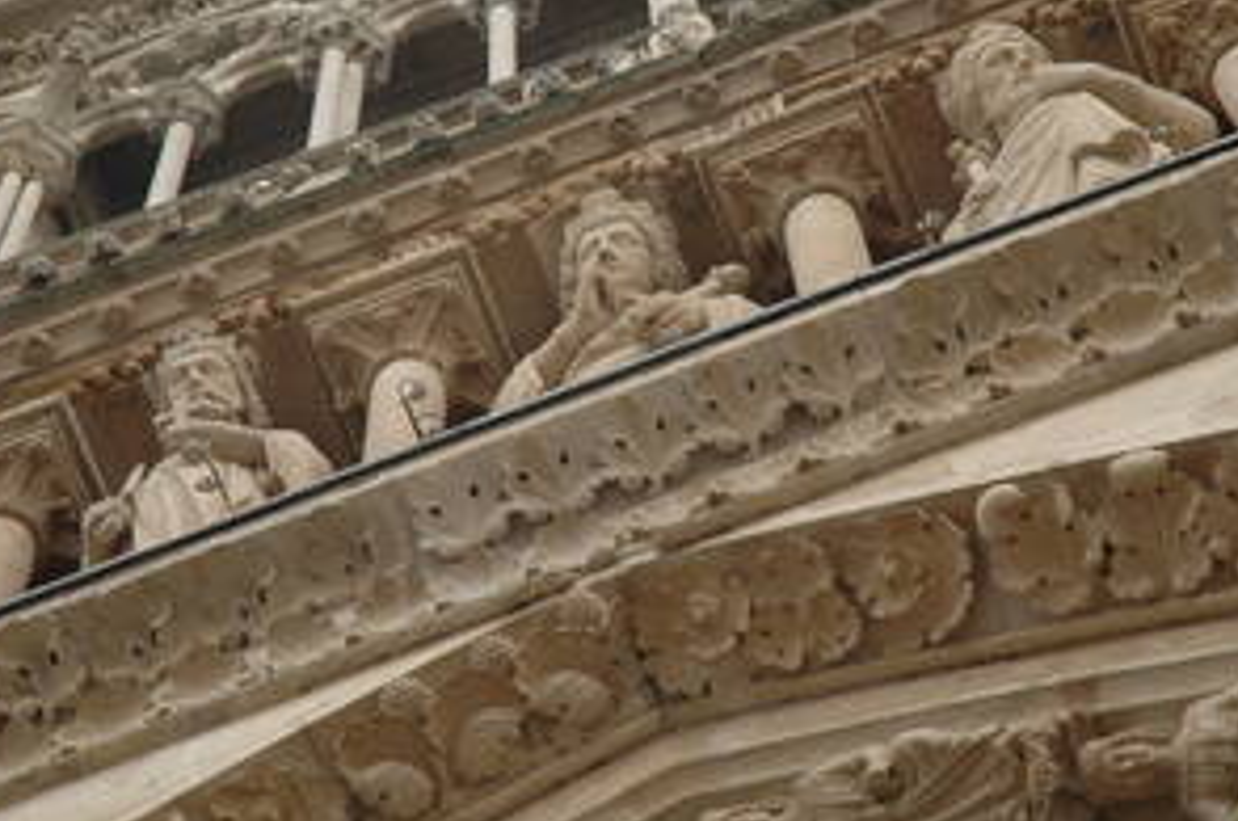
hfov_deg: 13.1
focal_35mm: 157
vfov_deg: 8.7
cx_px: 598
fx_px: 5390
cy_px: 269
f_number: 4.5
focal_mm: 70
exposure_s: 1/60
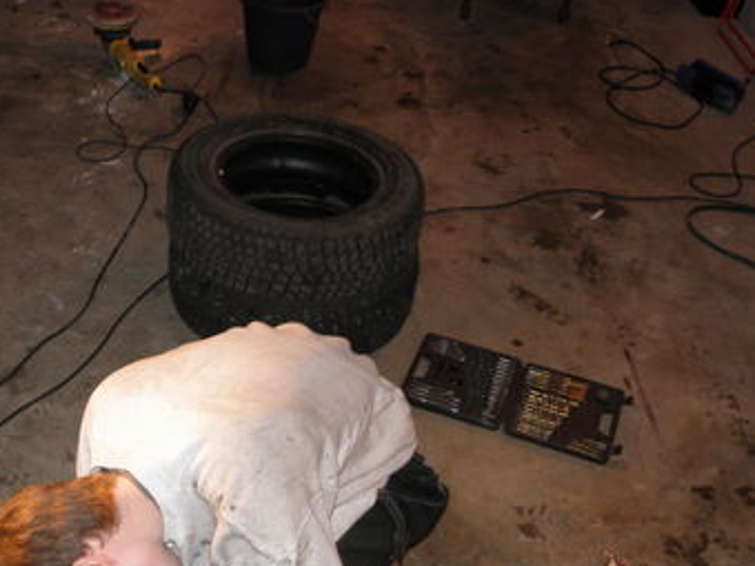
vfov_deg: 28.9
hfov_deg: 38.5
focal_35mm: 49
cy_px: 471
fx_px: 1069
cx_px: 251
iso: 100
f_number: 2.8
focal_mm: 4.6
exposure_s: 1/30
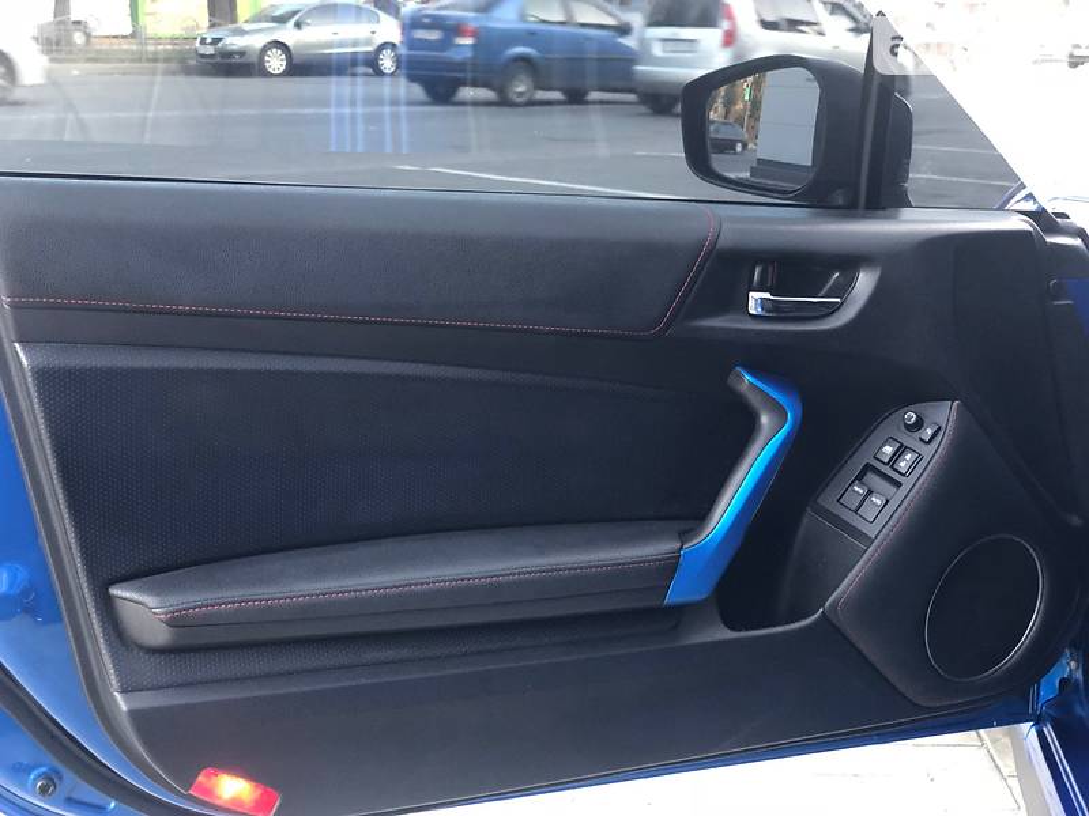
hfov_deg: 36.8
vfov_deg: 28.0
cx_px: 544
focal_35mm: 52
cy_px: 408
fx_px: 1636
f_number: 2.4
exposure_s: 1/25
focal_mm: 6
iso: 160
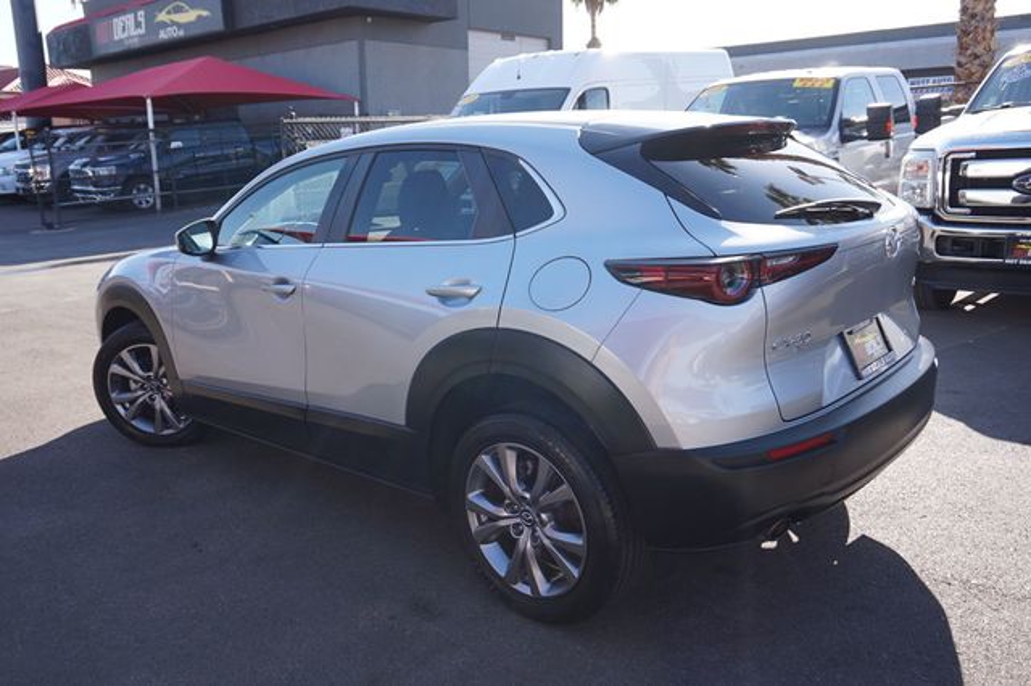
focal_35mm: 30
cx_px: 516
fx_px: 859
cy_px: 343
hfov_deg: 62.0
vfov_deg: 43.6
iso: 100
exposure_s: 1/200
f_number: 5
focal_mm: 20
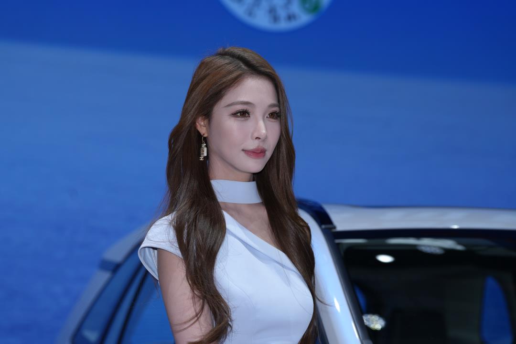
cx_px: 258
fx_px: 1777
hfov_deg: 16.5
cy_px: 172
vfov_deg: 11.1
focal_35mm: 124
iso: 100
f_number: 4.5
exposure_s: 1/160
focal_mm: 124
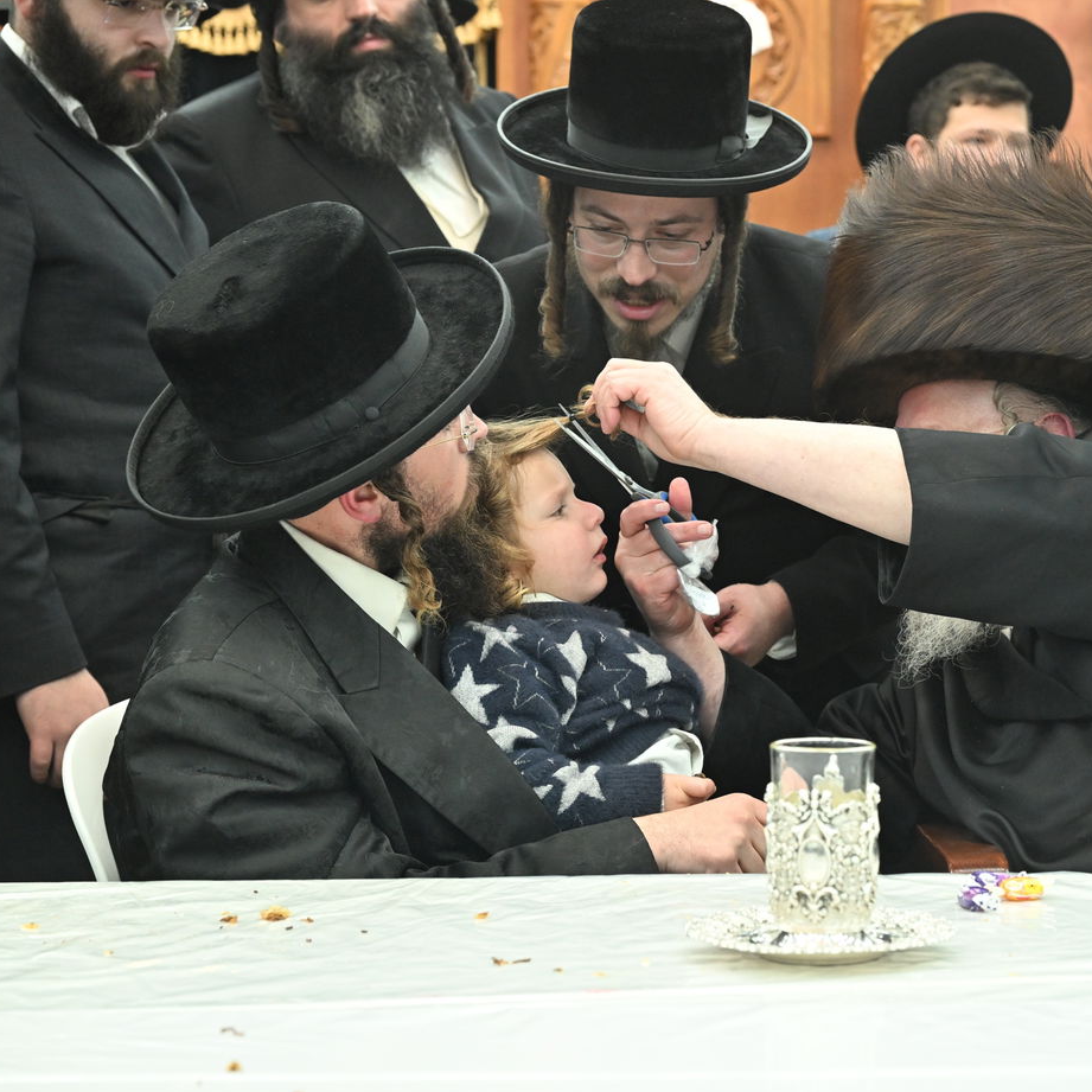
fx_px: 2998
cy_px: 542
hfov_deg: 20.5
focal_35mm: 84
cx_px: 796
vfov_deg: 20.6
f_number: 5.6
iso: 2000
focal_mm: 65
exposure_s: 1/200
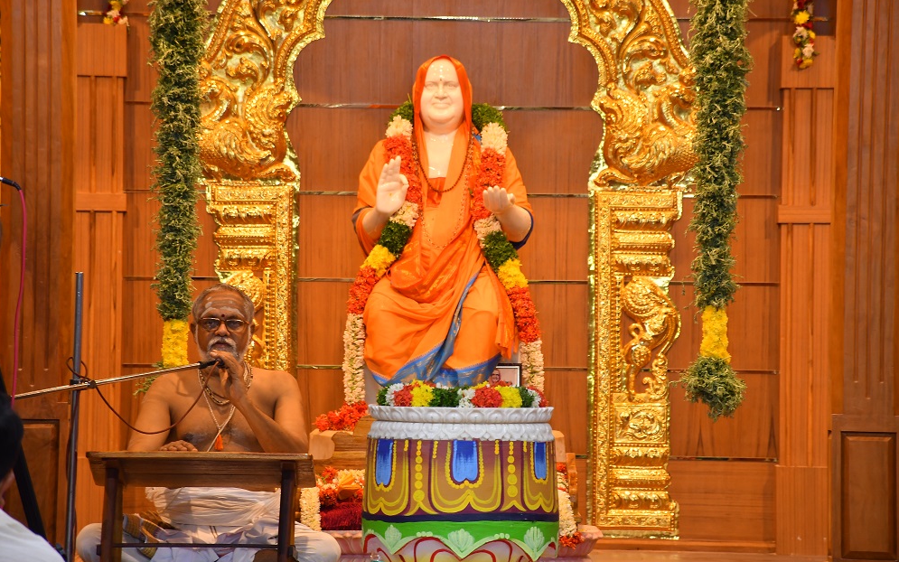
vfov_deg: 6.1
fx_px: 5268
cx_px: 450
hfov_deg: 9.8
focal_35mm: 215
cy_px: 277
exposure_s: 1/30
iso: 640
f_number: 5.6
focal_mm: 140
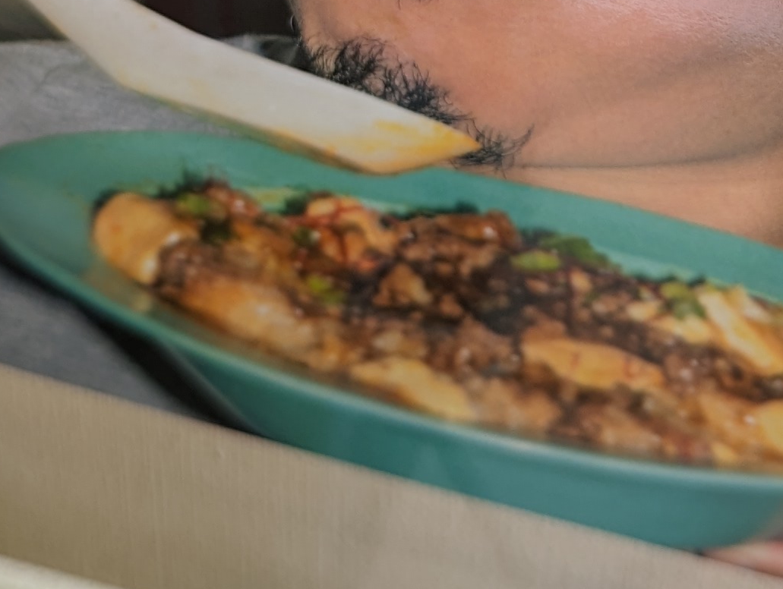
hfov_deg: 20.4
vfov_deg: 14.7
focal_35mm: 95
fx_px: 2152
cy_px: -230
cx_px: 604
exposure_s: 1/97.8
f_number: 1.85
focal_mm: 6.81
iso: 48
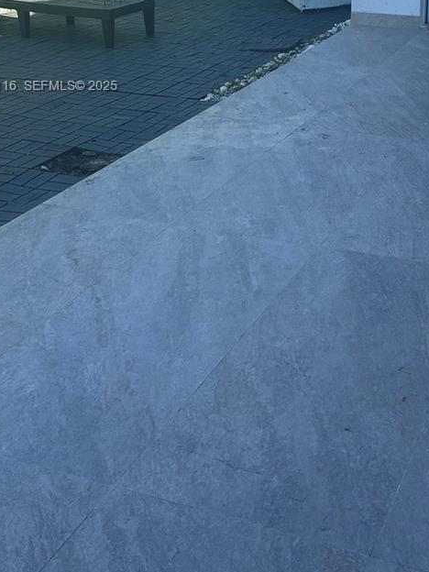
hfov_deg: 28.3
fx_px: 826
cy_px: 87
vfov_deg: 36.4
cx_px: 360
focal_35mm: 50
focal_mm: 5.7
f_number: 1.5
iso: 50
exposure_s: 1/1361
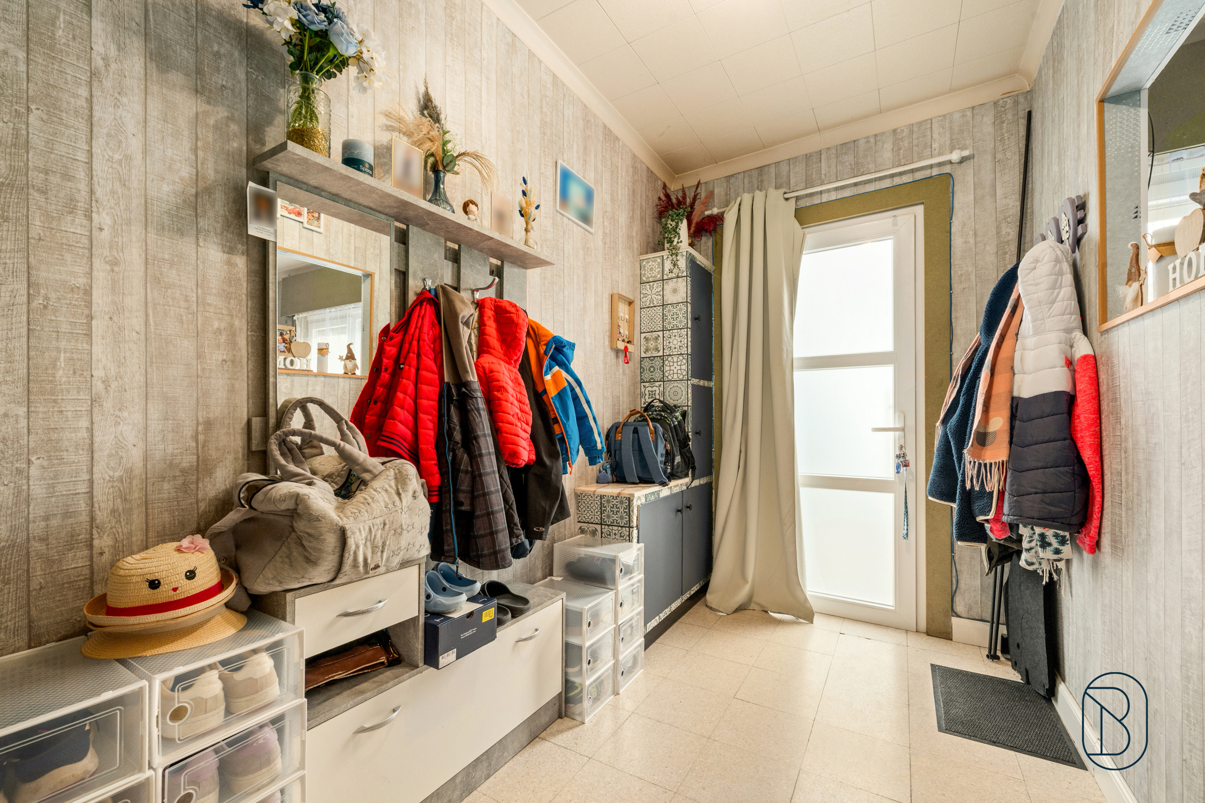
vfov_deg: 81.2
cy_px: 402
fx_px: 469
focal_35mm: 14
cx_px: 602
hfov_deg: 104.3
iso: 250
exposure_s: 1/3
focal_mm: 14
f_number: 11
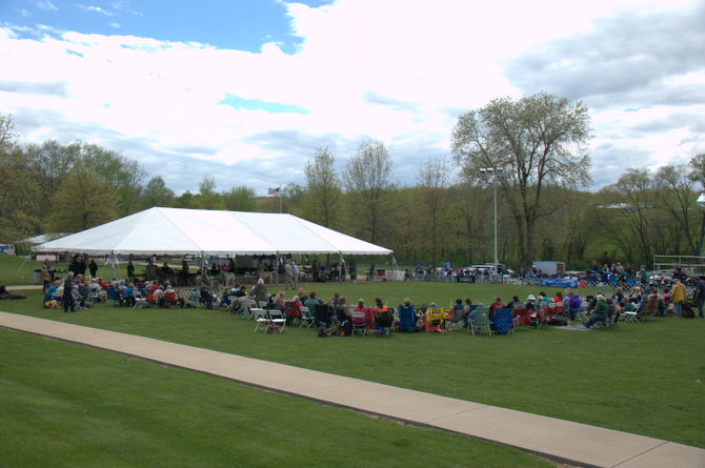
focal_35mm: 36
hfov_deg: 53.2
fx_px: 704
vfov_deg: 36.8
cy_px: 234
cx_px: 352
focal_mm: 36
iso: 400
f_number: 8
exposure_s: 1/500
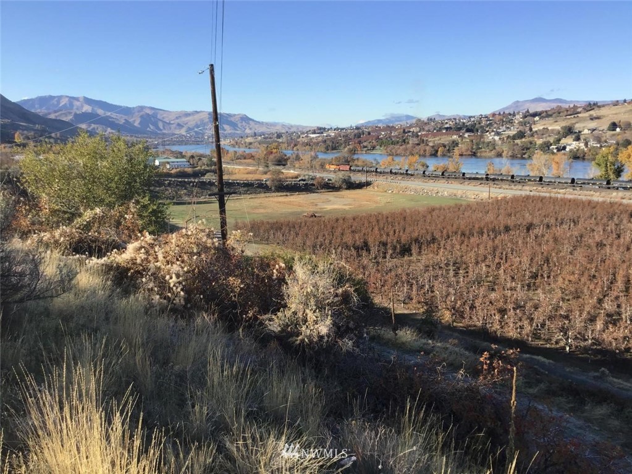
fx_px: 566
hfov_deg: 58.4
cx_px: 316
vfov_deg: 45.4
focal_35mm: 31
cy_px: 237
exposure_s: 1/886
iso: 25
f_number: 2.4
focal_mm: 3.3
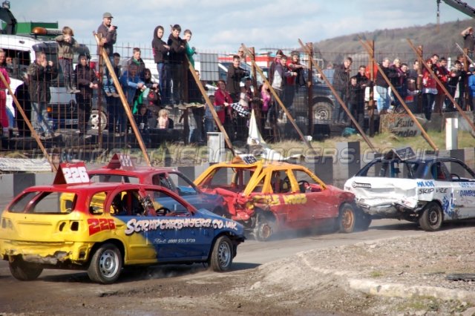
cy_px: 158
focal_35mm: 202
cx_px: 238
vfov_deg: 6.8
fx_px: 2670
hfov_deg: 10.2
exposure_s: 1/1000
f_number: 6
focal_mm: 135
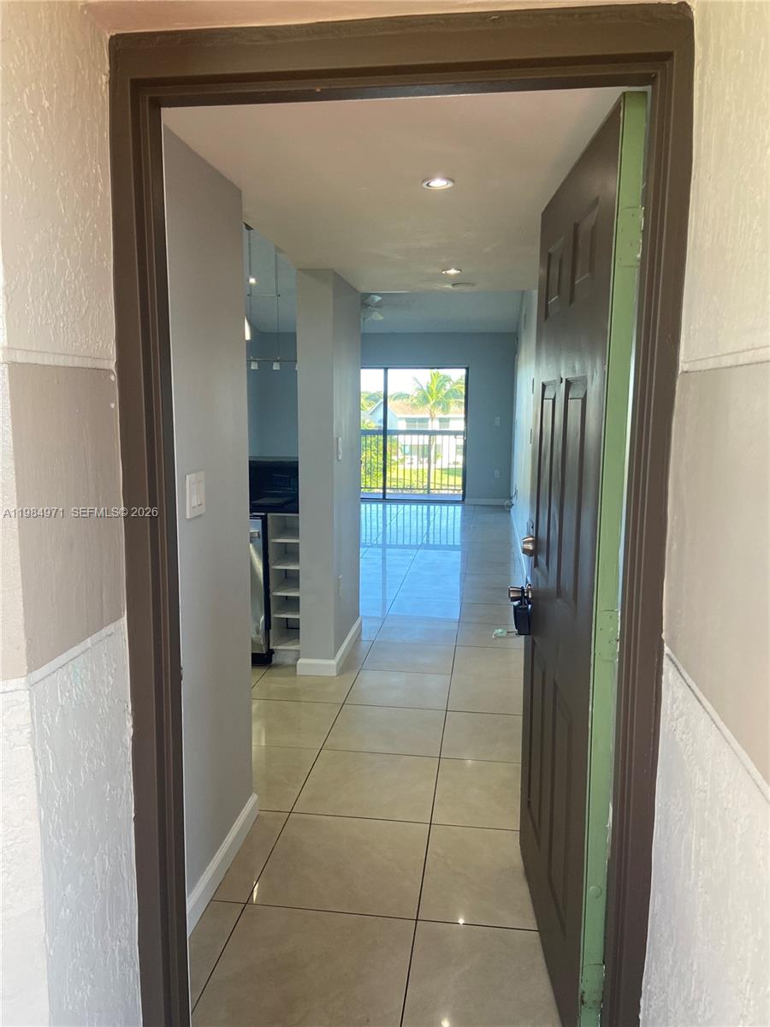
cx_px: 385
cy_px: 514
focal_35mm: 26
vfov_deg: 67.3
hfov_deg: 53.1
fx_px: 771
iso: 125
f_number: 1.8
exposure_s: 1/121
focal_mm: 4.25
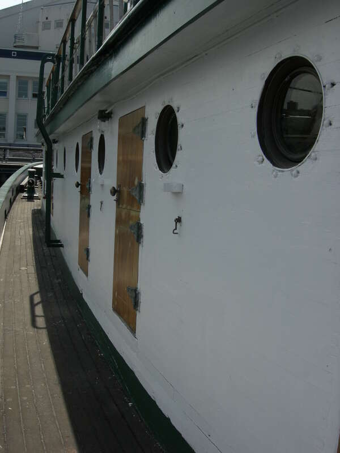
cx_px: 170
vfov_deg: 51.4
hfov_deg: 39.7
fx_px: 471
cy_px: 226
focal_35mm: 36
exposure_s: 1/310
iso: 64
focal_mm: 7.5
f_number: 6.8
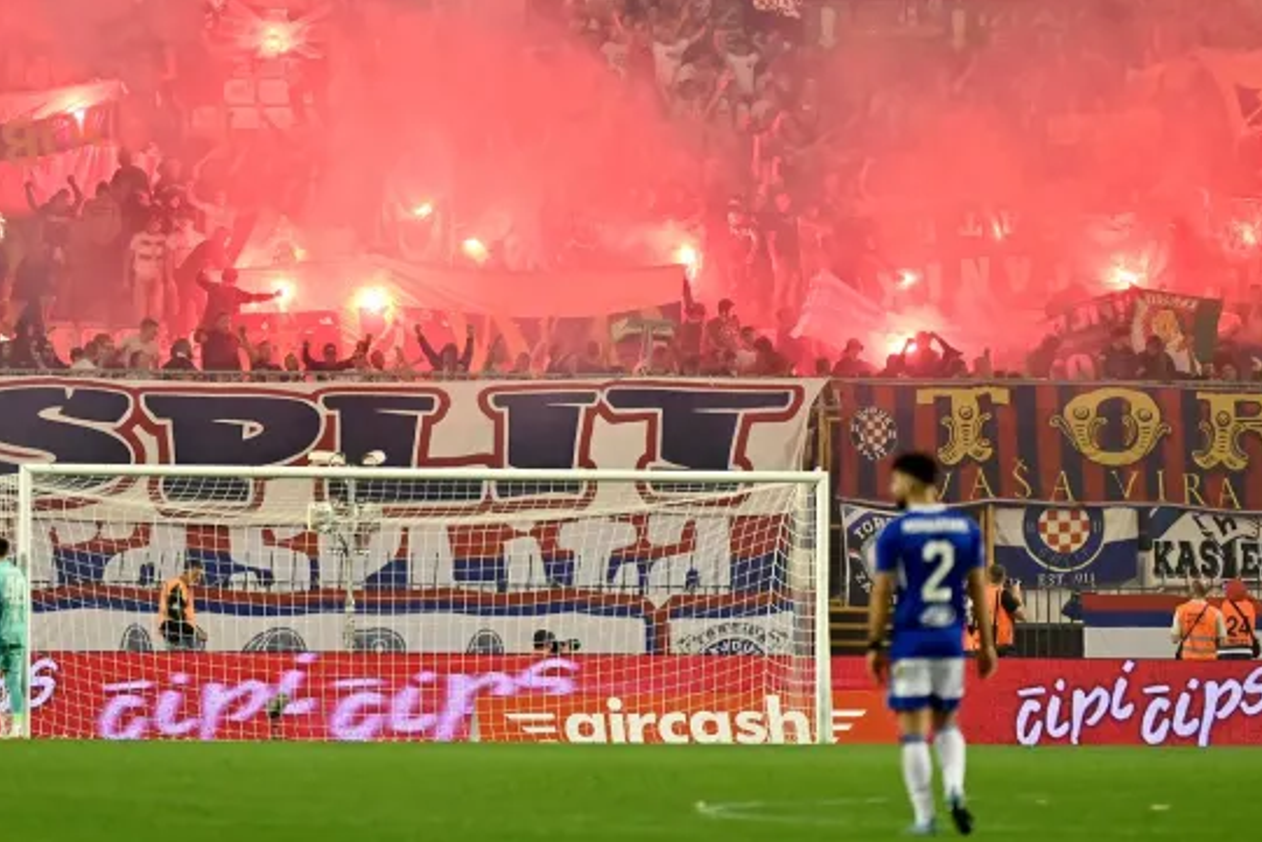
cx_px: 597
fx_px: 9853
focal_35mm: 281
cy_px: 300
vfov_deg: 4.9
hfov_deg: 7.3
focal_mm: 200
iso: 3200
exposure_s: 1/2000
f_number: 2.8
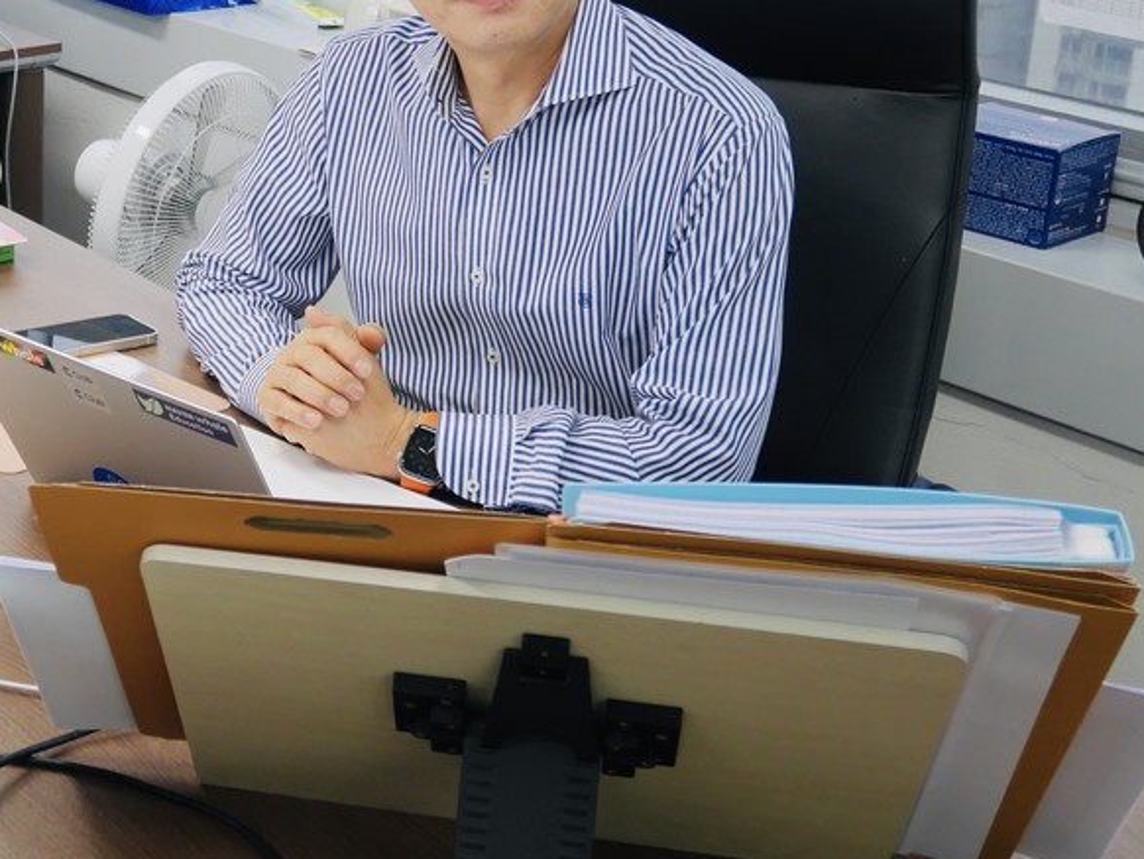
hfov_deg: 28.3
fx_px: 2182
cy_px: 314
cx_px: 124
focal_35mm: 66
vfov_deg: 22.2
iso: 400
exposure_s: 1/60
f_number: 3.8
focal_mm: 15
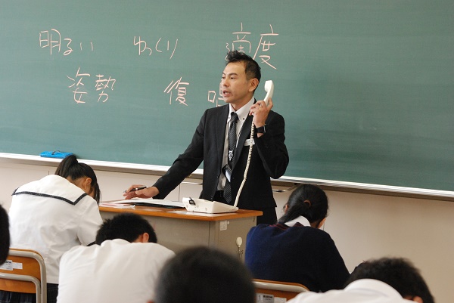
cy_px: 152
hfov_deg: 17.5
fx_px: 1477
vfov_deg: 11.7
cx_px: 227
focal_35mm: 117
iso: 1600
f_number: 5.6
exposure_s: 1/160
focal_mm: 78
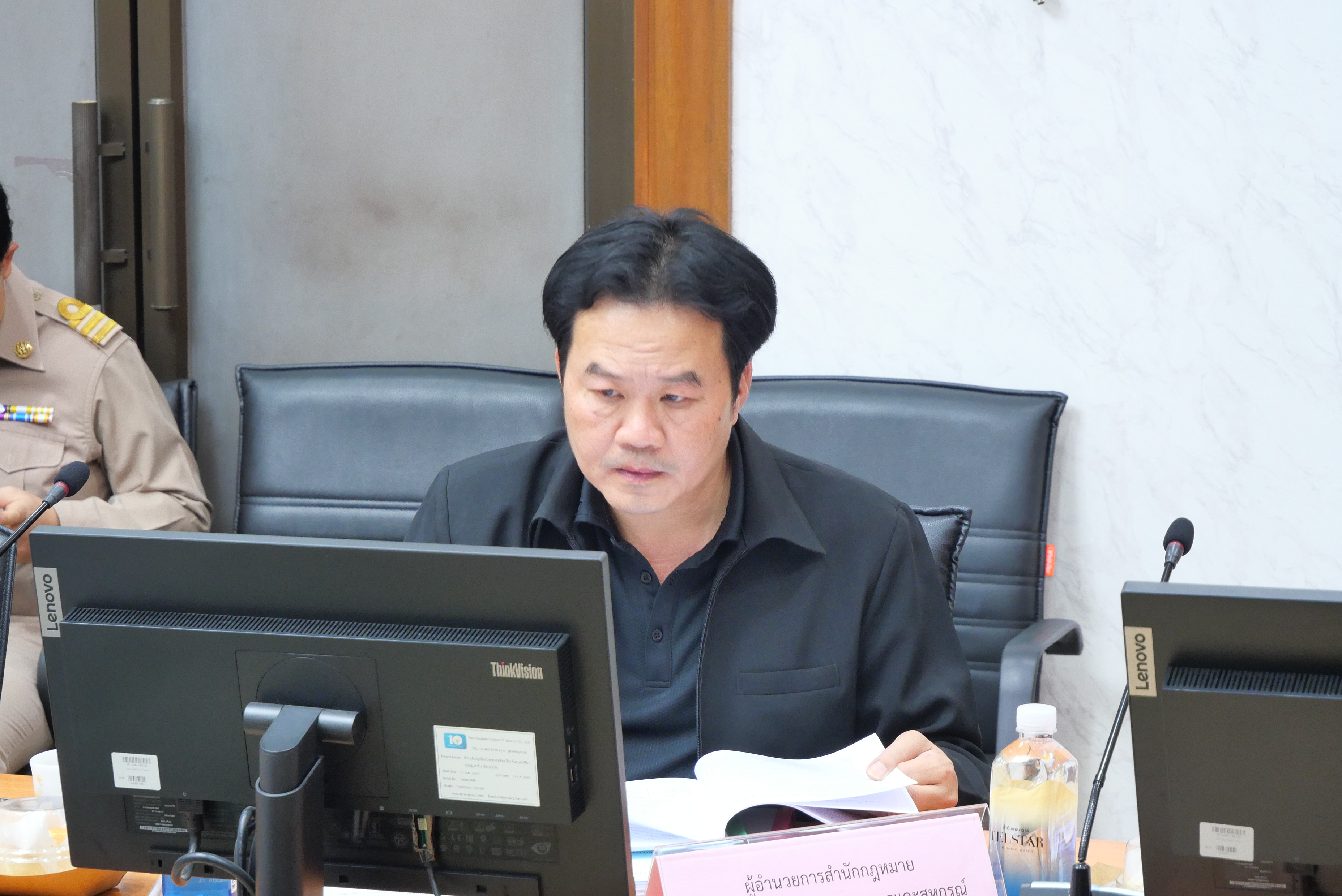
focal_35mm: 110
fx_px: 4103
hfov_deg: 18.6
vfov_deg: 12.5
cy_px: 448
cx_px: 671
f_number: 5.6
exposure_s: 1/8
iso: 1000
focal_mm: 53
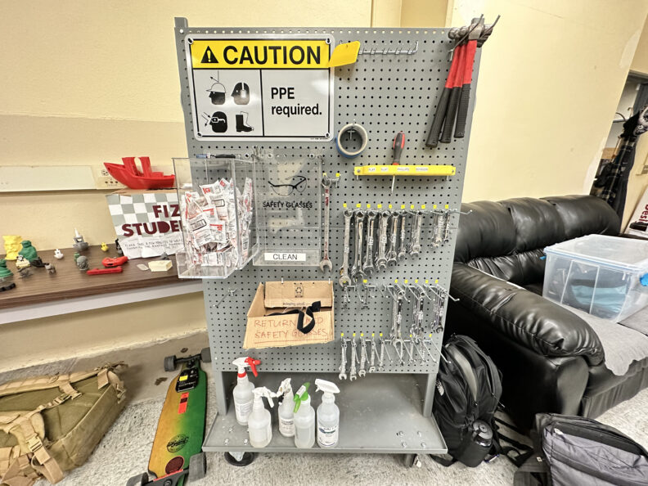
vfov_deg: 85.7
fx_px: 262
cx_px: 324
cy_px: 243
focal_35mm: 14
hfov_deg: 102.1
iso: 640
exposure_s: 1/60
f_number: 2.2
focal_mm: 2.22
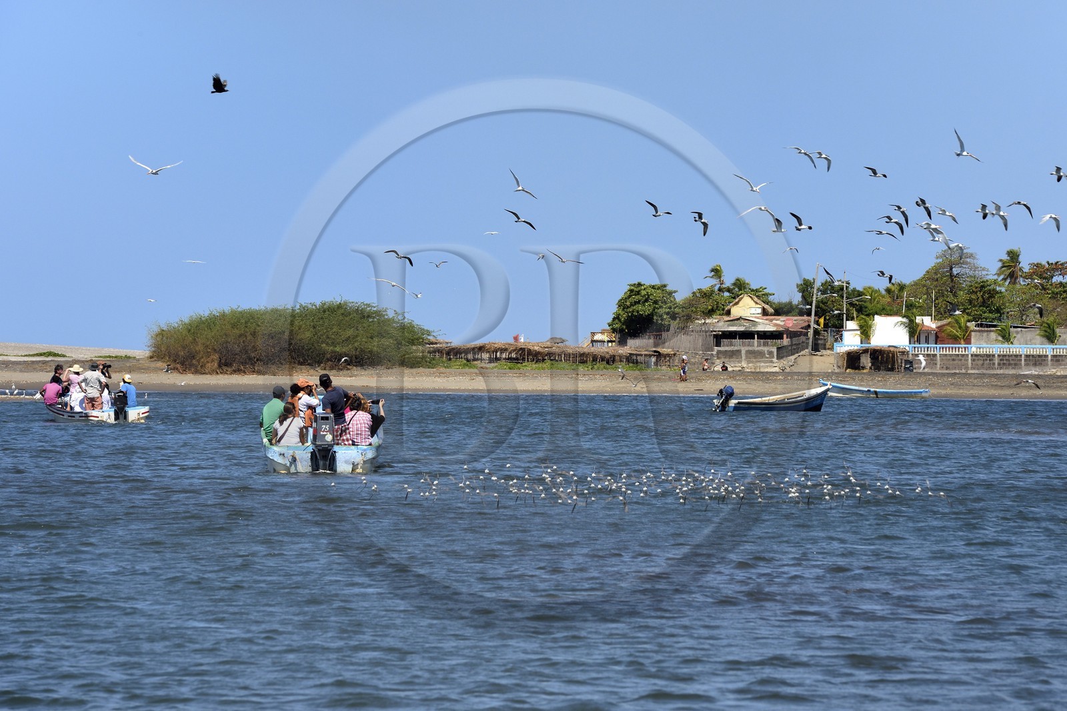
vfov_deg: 6.9
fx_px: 5926
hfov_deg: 10.3
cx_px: 534
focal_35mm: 200
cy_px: 356
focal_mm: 200
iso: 200
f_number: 14
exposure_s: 1/400
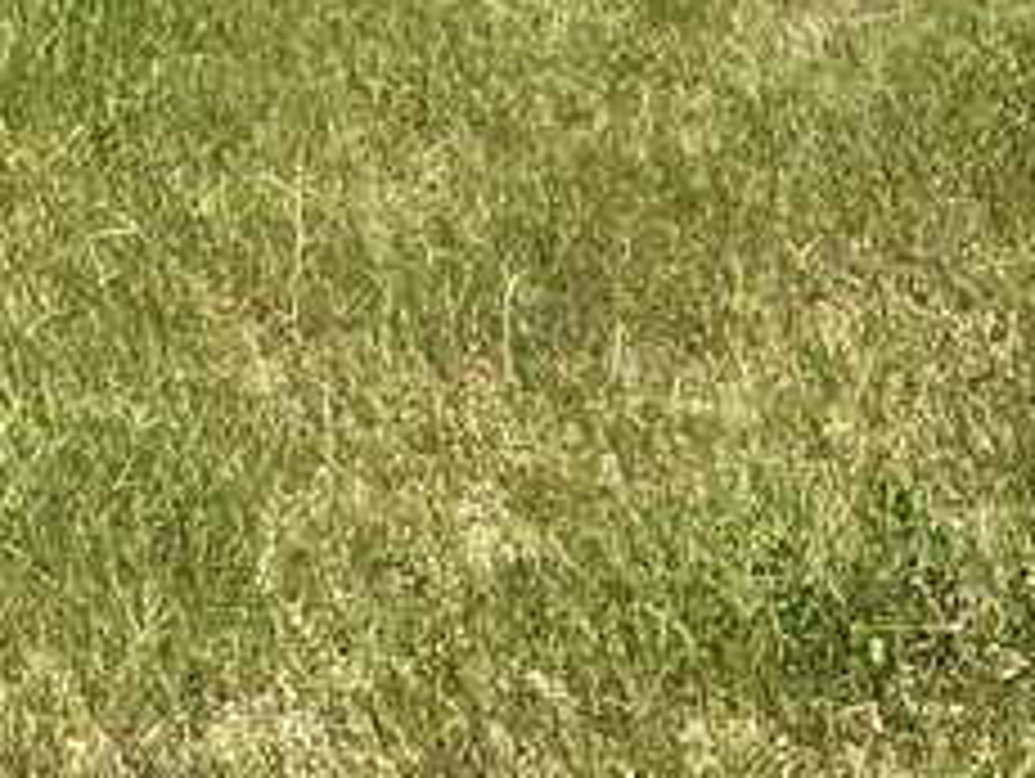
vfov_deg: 10.5
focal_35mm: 129
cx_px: -513
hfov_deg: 14.3
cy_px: -841
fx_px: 3861
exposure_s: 1/2058
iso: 20
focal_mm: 3
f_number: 1.8
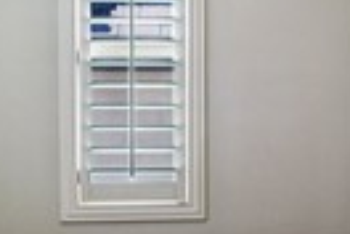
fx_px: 2362
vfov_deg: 5.7
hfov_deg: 8.0
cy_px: 109
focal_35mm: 243
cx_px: 745
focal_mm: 50
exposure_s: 1/100
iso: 200
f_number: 8
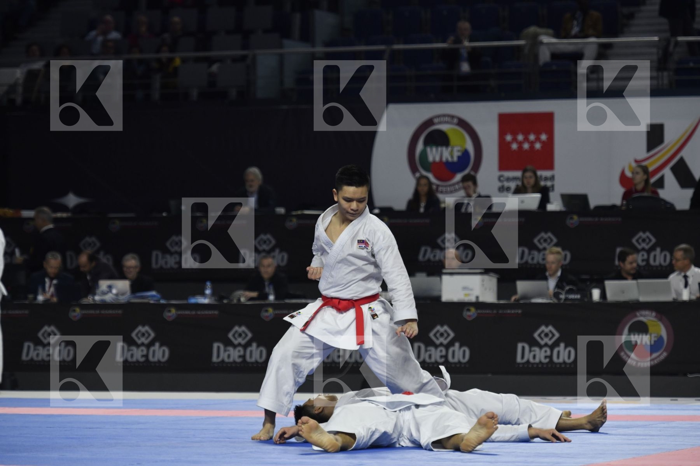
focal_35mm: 175
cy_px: 233
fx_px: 3403
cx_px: 350
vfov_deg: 7.8
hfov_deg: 11.7
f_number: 4
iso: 1250
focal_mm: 175
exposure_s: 1/800
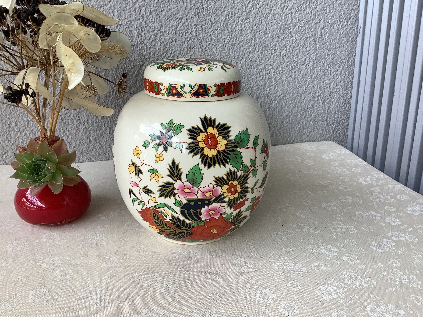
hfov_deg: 58.4
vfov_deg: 45.4
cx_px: 212
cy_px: 158
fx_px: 379
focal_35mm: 31
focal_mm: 3.3
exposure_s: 1/120
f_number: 2.4
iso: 40
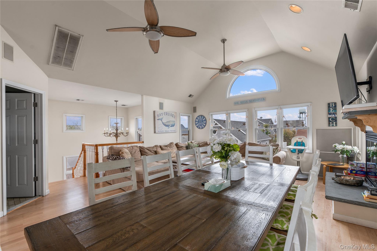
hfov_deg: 100.4
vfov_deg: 77.2
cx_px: 188
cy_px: 126
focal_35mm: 15
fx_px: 157
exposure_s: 1/13
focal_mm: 15
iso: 320
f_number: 7.1
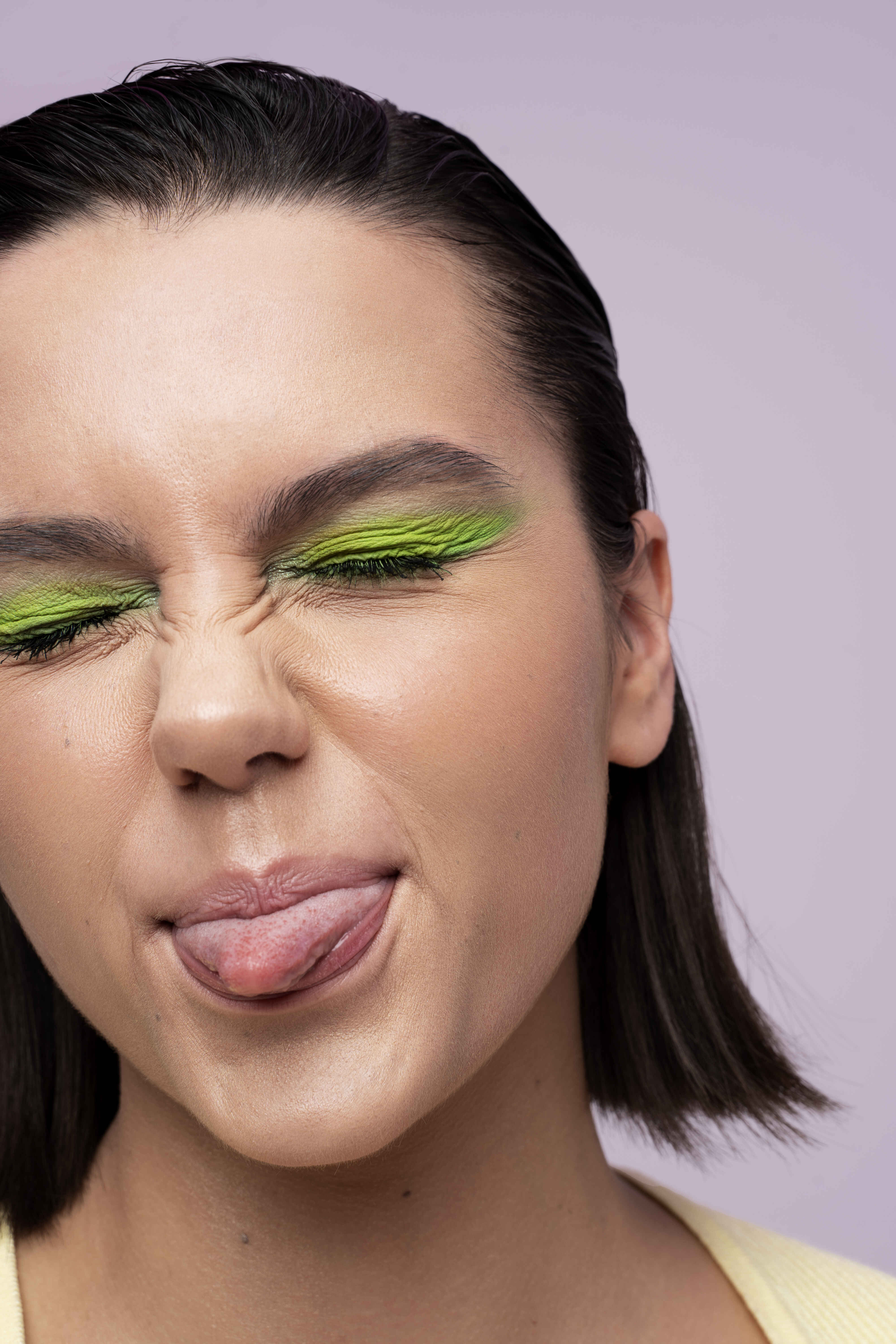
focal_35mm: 75
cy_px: 672
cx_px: 448
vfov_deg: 27.0
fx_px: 2800
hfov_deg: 18.2
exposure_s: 1/160
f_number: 11
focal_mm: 75
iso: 125
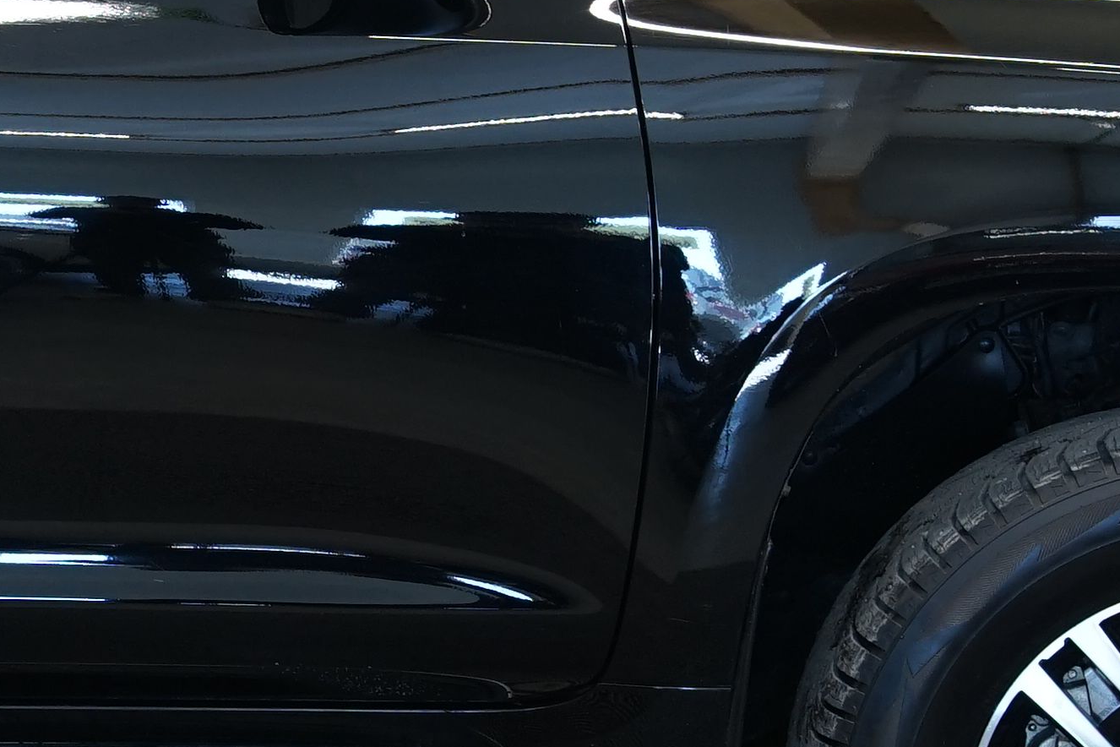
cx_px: -202
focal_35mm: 181
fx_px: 5631
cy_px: 422
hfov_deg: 11.2
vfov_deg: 7.6
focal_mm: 40
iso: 500
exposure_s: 1/15
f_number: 5.6
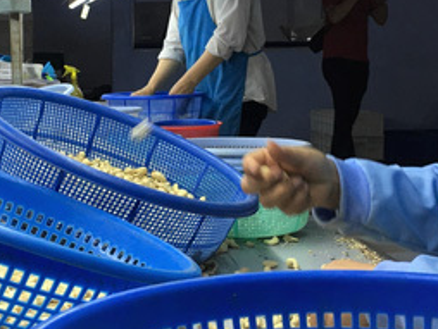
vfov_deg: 20.1
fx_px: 925
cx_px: 157
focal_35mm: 73
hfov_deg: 26.5
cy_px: 100
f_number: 2.2
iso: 40
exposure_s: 1/33
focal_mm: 4.15
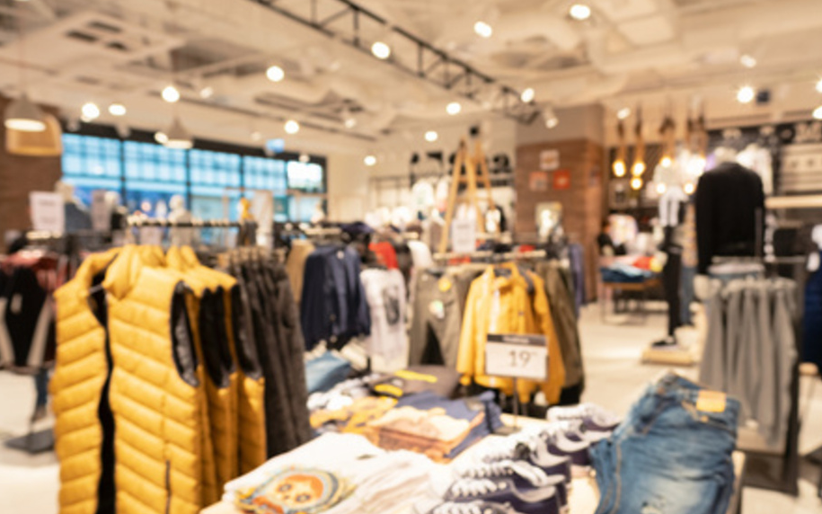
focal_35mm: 25
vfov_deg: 49.2
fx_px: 560
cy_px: 277
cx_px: 415
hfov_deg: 72.5
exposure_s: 1/80
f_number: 2.8
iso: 400
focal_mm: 16
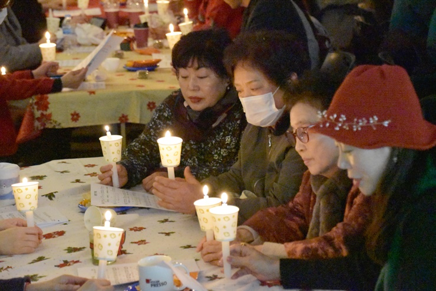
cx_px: 218
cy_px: 146
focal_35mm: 112
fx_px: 1362
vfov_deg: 12.2
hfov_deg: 18.2
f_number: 5
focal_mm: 75
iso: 20000
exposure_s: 1/125
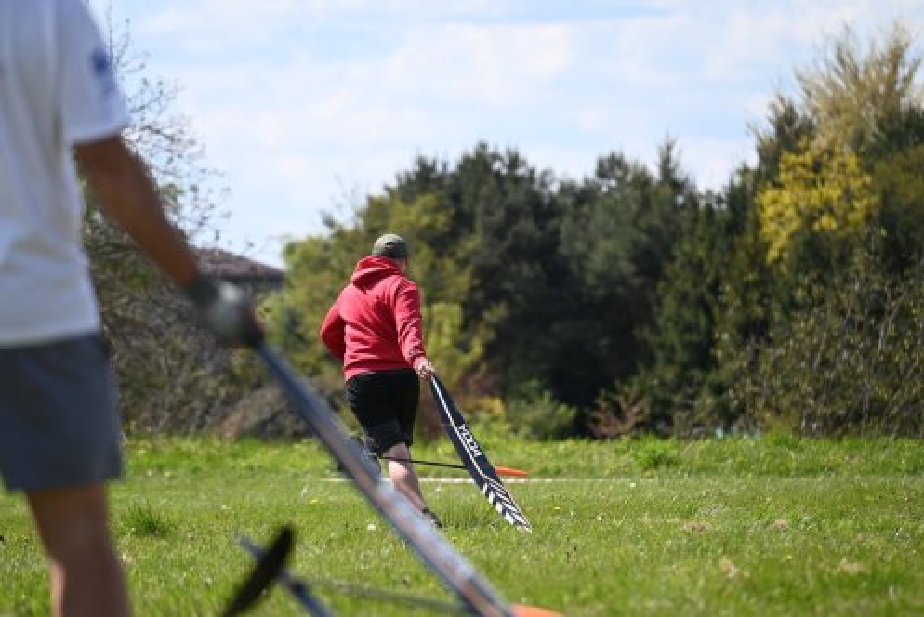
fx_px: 7704
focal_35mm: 300
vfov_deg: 4.6
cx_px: 462
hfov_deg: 6.9
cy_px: 308
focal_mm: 300
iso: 320
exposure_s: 1/1000
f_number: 6
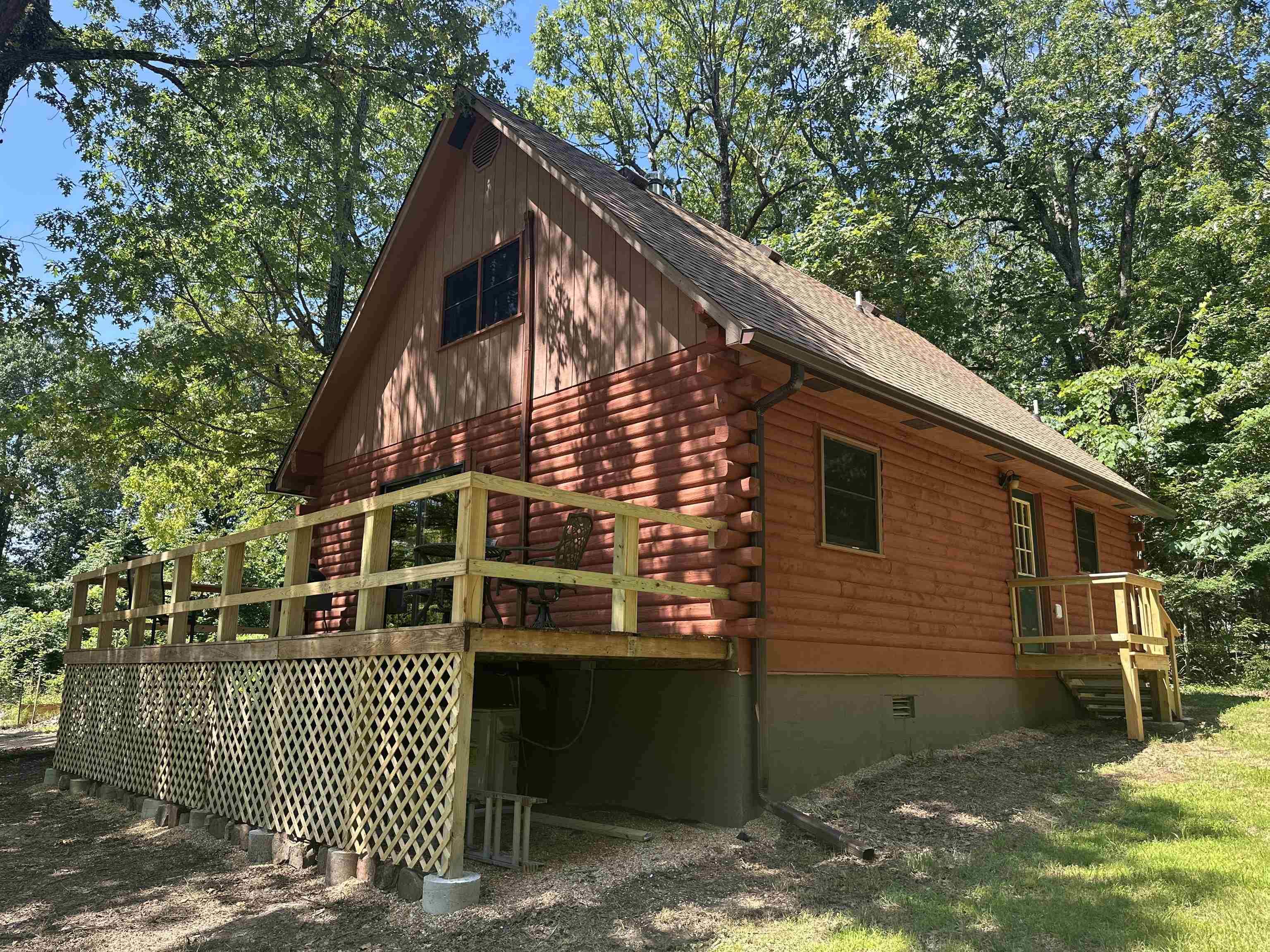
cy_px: 476
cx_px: 635
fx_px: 881
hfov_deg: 71.6
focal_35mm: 24
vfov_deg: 56.8
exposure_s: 1/672
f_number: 1.78
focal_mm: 6.86
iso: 80
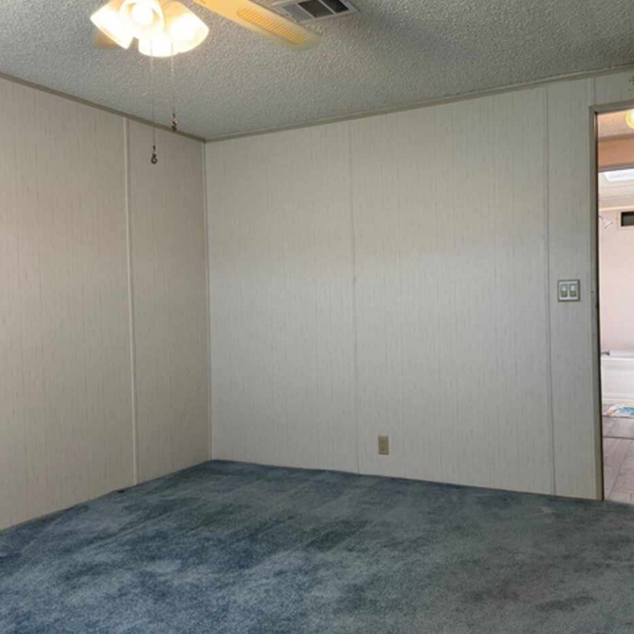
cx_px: 413
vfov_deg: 55.6
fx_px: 601
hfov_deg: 54.7
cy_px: 322
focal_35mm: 29
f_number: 1.78
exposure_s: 1/120
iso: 160
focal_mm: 6.76
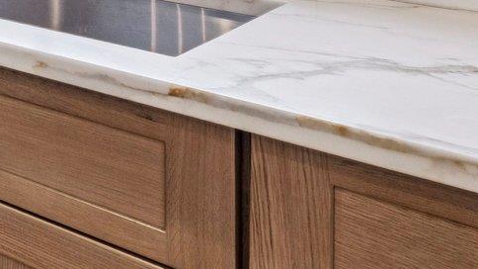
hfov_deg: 20.5
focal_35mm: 62
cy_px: -180
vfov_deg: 16.8
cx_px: -426
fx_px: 786
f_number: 7.1
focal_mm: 14
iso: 400
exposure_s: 1/160
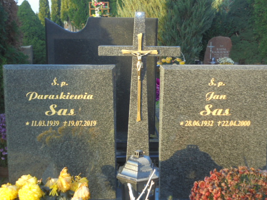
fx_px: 393
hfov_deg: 37.5
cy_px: 97
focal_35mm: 51
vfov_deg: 28.5
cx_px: 138
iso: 100
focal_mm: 8.9
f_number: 4.8
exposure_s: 1/50
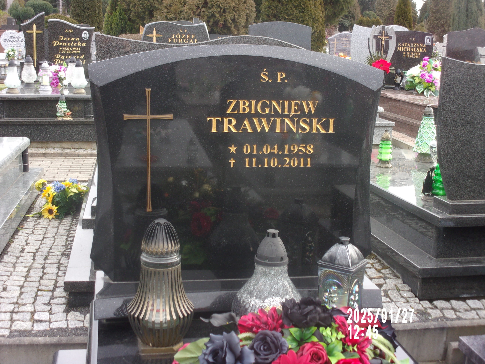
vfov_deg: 27.5
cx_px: 242
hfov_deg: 36.2
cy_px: 182
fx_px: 743
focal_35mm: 53
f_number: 4.9
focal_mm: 9.5
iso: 80
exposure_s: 1/50
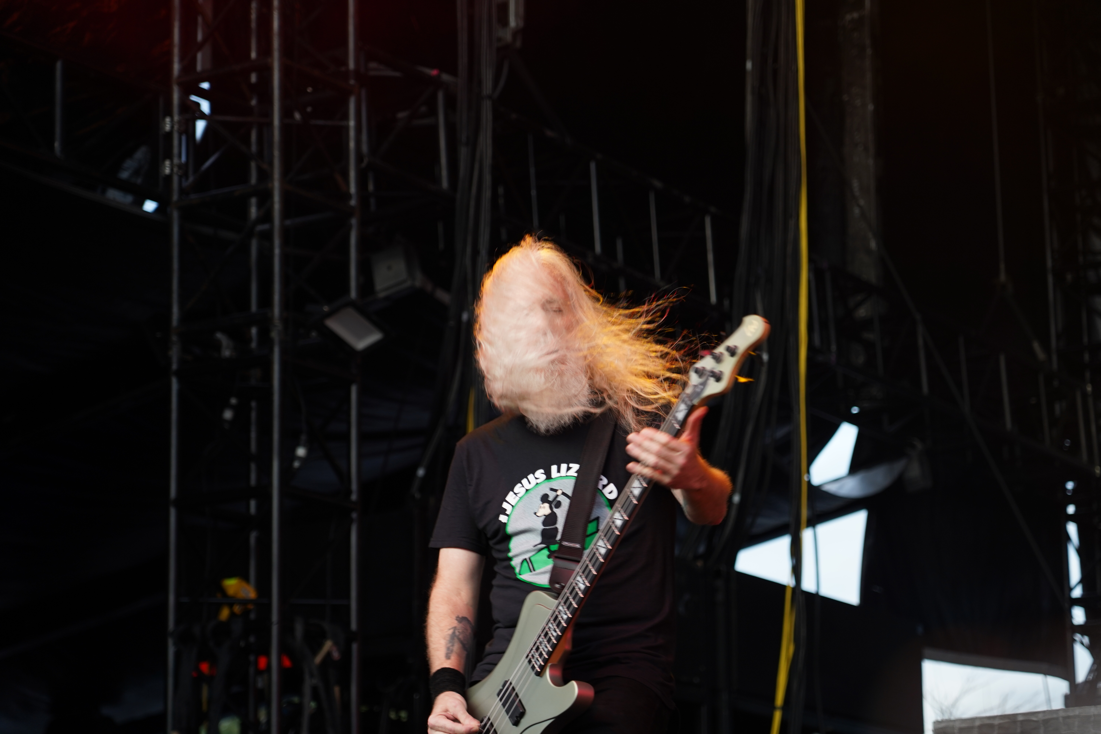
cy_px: 367
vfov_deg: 13.0
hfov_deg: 19.5
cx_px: 550
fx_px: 3211
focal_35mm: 105
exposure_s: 1/125
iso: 400
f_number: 4
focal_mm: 105
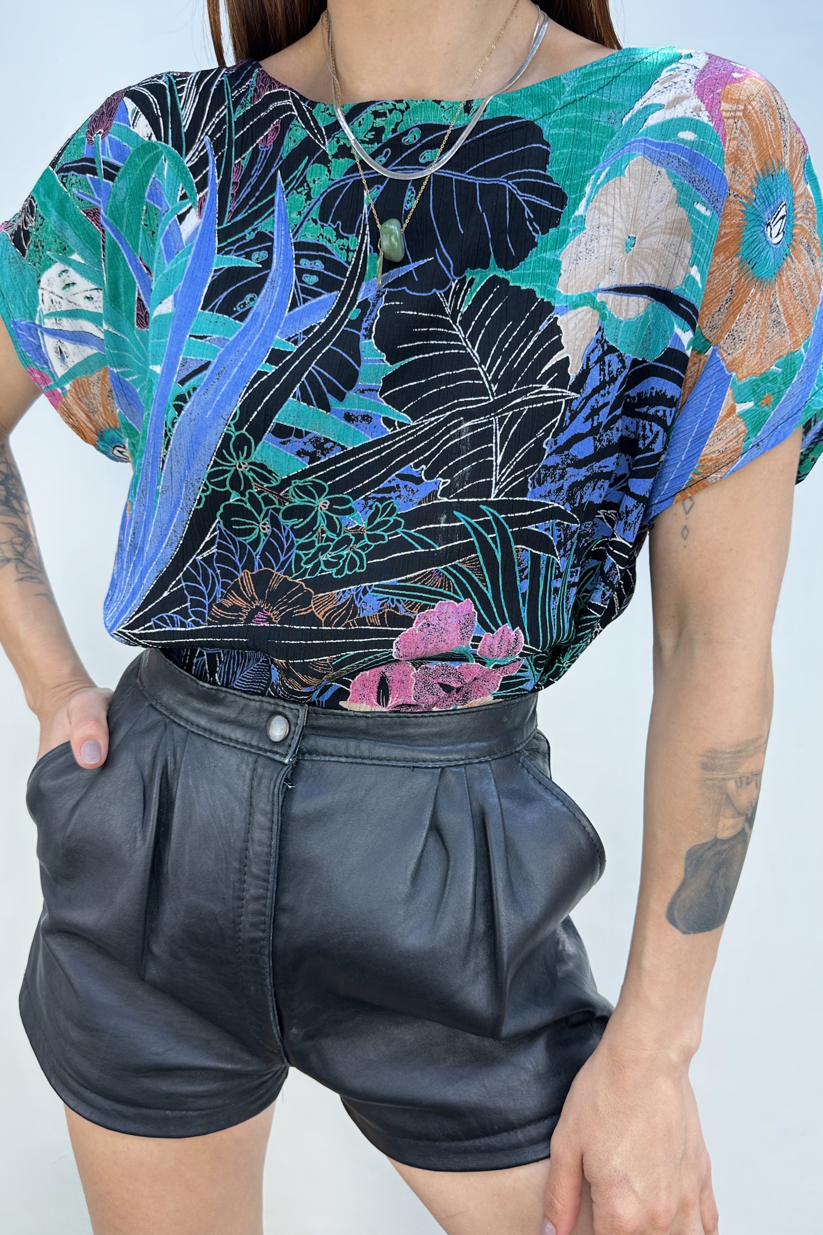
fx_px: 892
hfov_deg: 49.5
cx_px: 409
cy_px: 612
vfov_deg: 69.4
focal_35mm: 26
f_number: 1.78
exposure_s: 1/157
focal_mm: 6.86
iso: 64
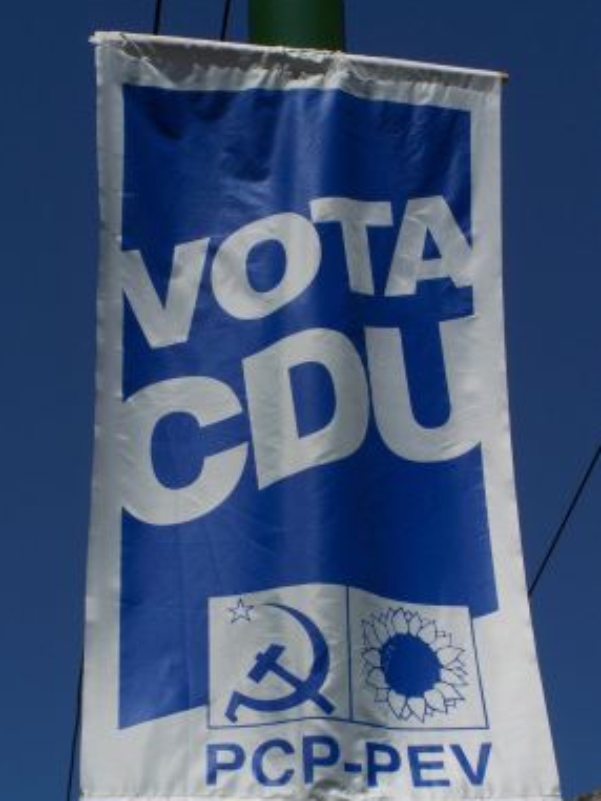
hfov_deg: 14.5
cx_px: 279
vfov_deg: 19.3
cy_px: 419
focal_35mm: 102
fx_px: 2360
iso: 80
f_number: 6.3
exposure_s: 1/1250
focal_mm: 15.6
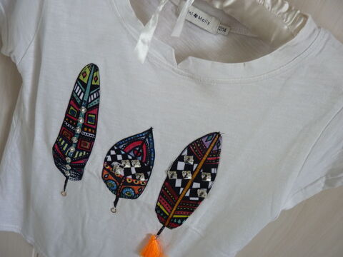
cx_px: 172
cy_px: 128
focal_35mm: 29
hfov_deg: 61.7
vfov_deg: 48.2
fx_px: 287
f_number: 2.8
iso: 125
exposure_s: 1/30
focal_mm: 5.1
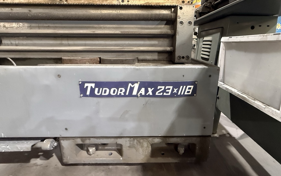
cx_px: 147
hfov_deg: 94.3
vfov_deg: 67.2
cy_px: 69
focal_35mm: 17
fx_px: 130
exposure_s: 1/60
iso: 800
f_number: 2.2
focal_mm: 2.22
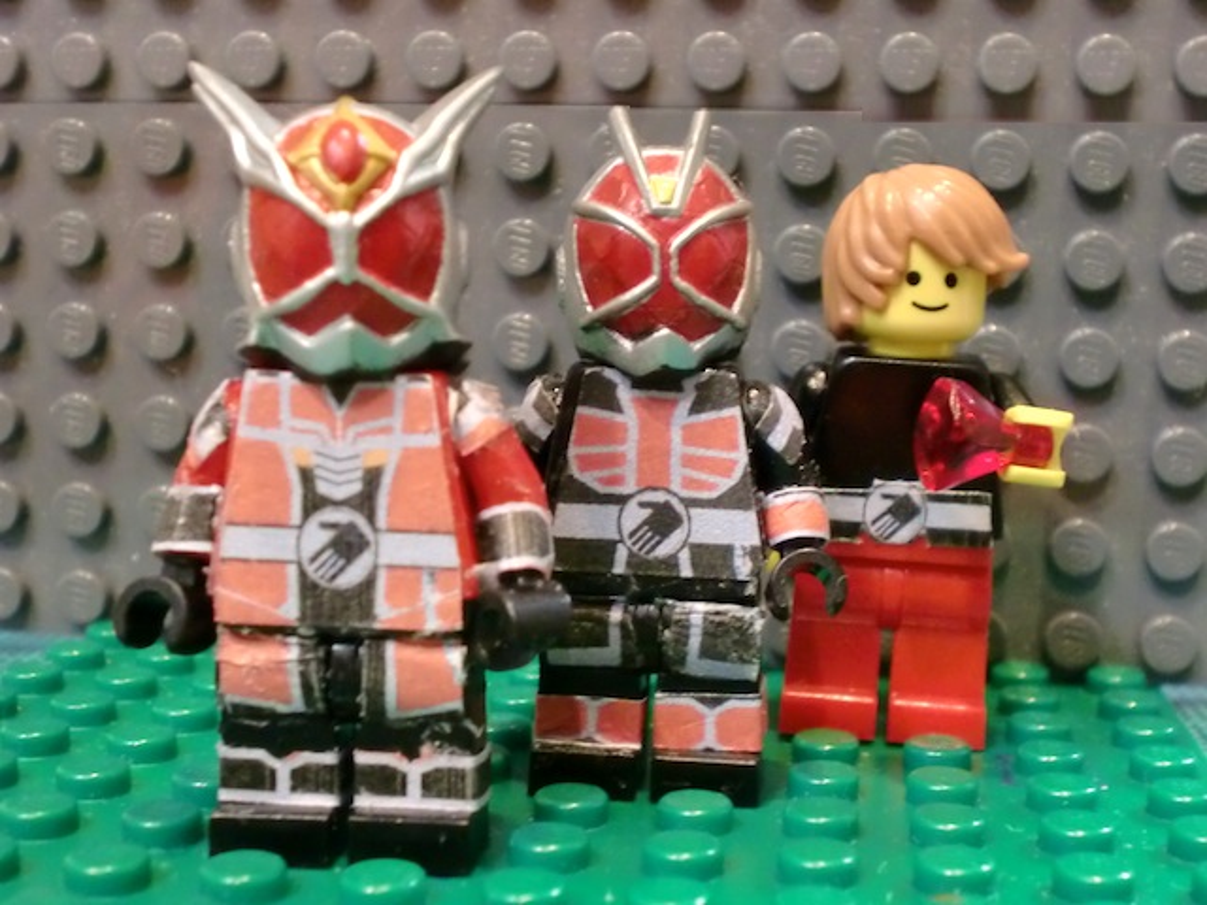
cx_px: 604
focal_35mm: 46
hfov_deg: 41.2
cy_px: 452
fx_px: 1604
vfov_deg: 31.5
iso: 400
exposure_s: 1/10
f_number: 3.6
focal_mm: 8.44
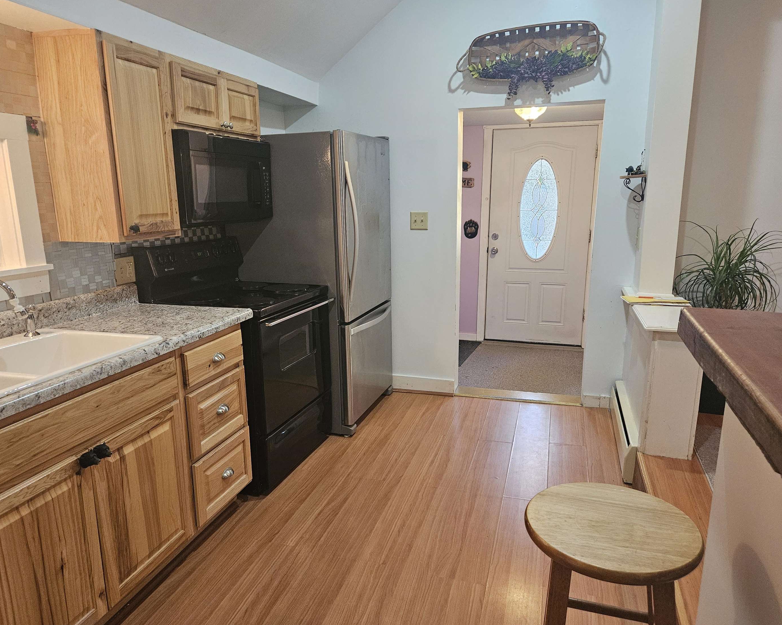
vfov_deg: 56.8
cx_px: 380
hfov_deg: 68.1
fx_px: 579
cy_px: 312
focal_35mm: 25
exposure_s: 1/120
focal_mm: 5.4
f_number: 1.8
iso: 800
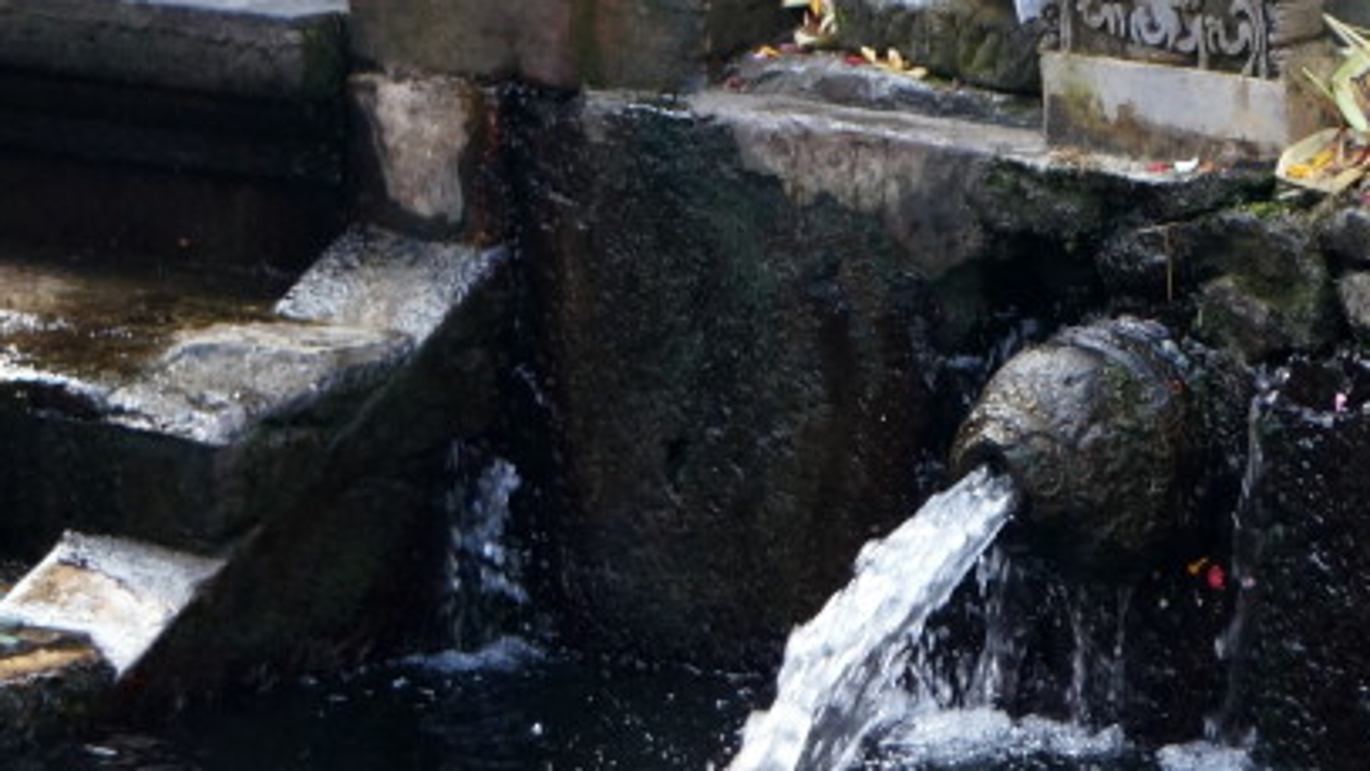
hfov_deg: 6.1
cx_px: 1521
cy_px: 300
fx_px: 12763
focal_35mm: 351
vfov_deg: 3.5
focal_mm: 89
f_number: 5
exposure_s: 1/160
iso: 500
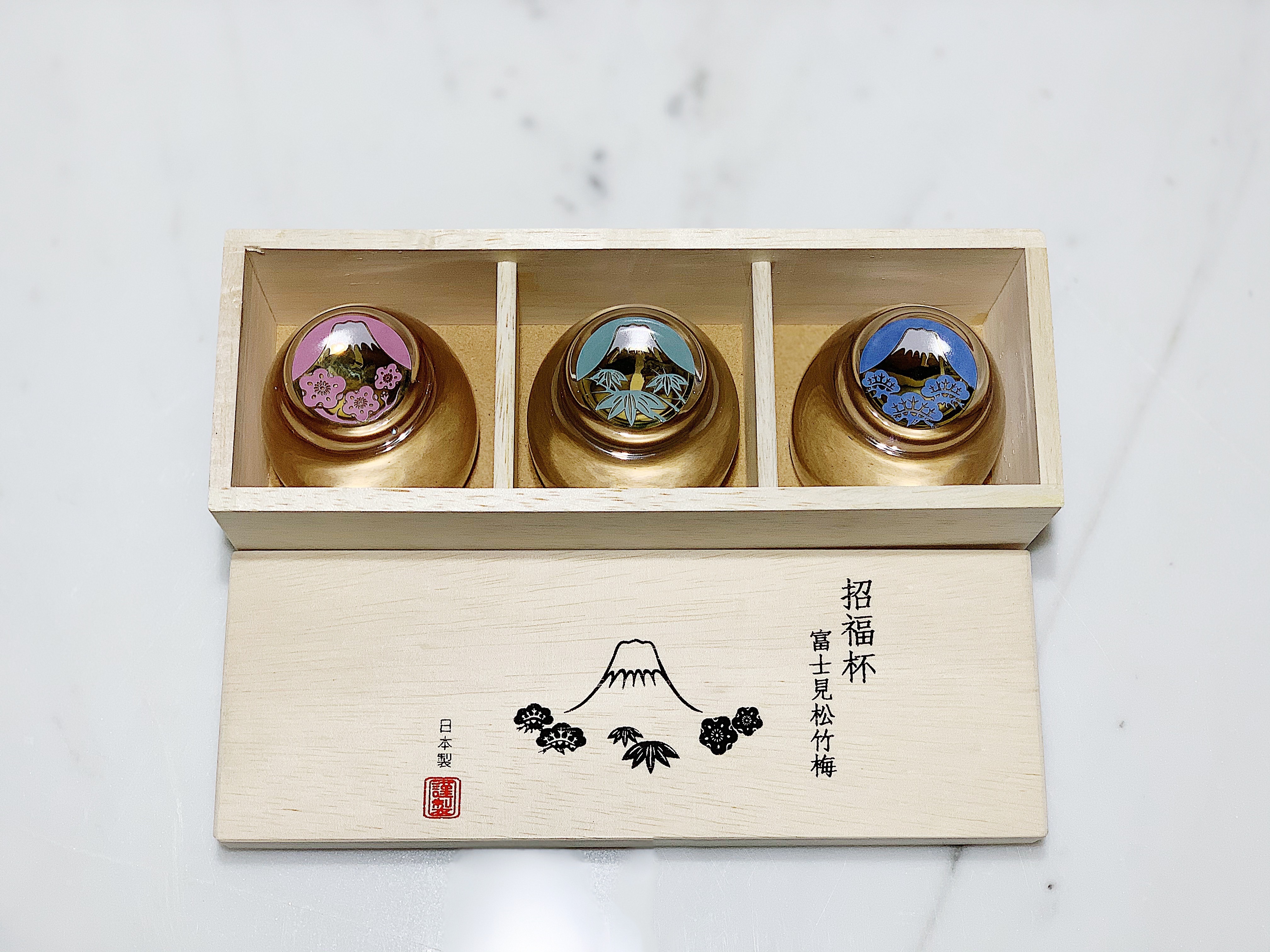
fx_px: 1908
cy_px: 476
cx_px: 635
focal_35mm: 52
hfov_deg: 36.8
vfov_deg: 28.0
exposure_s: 1/98
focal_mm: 6
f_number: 2.4
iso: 50
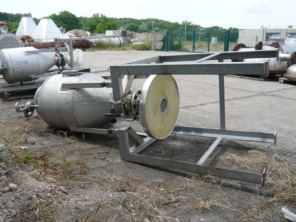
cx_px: 148
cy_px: 111
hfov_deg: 56.8
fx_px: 274
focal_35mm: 32
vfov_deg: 44.2
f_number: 2.8
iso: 100
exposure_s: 1/800
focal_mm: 4.6
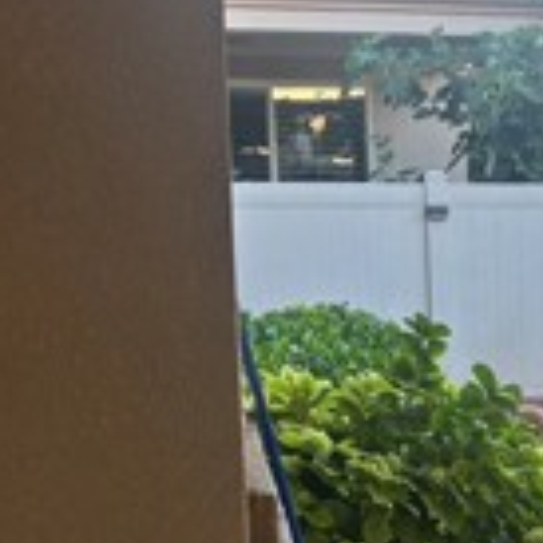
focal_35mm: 107
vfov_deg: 15.8
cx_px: 741
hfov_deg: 15.4
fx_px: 1899
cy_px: 602
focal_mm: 5.96
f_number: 1.6
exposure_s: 1/156
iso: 40
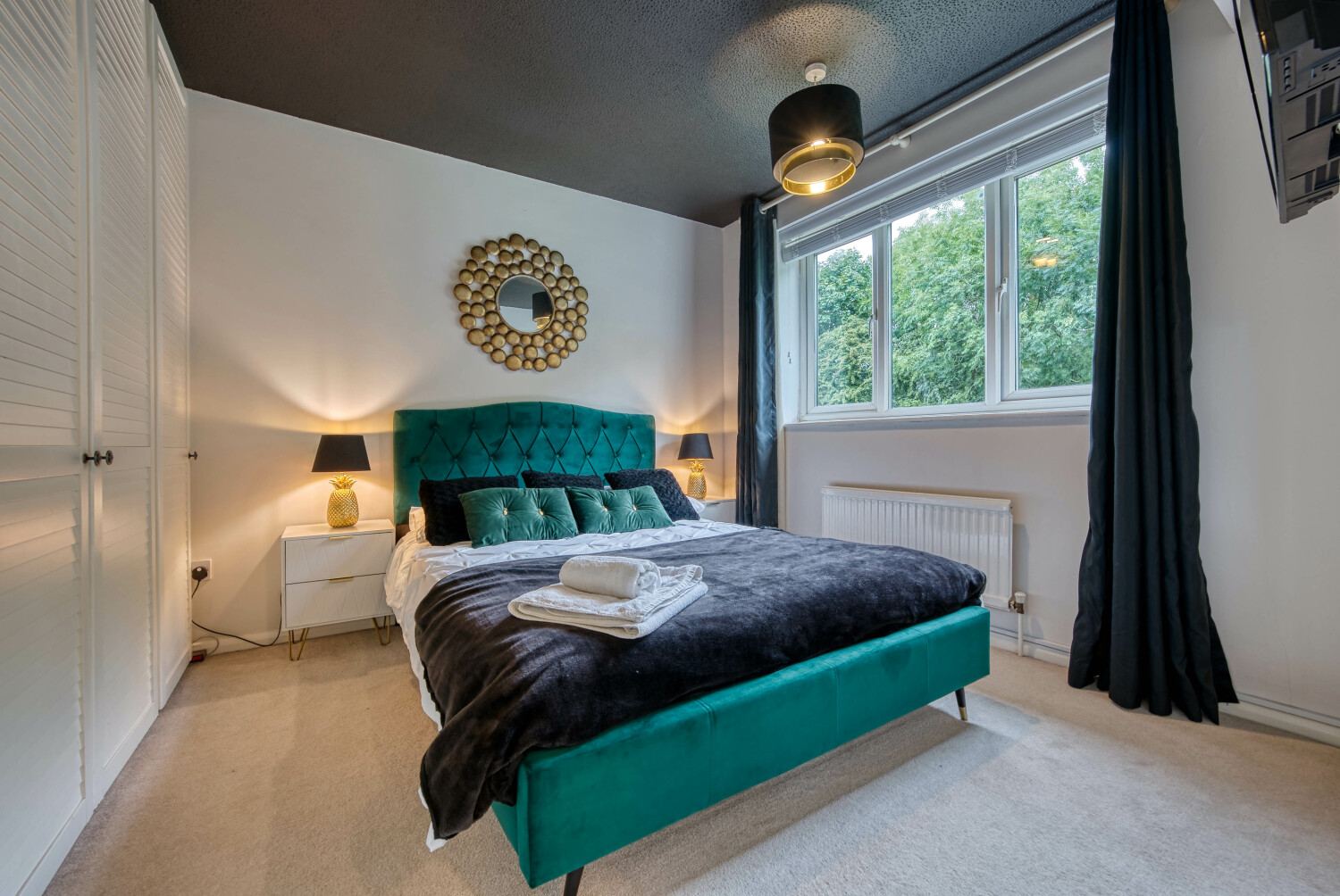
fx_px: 522
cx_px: 670
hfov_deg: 104.2
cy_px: 448
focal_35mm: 14
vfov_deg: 81.4
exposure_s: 1/30
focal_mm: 14
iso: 400
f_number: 8
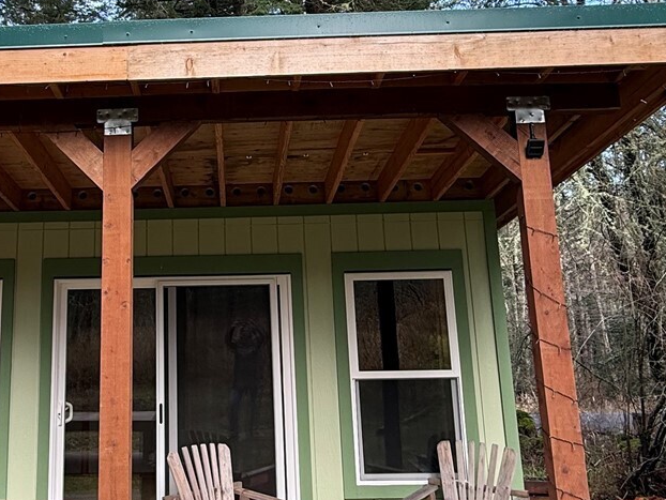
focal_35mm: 36
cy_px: 181
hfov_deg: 50.2
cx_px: 211
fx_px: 693
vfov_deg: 39.4
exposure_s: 1/108
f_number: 2.2
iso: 64
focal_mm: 2.22
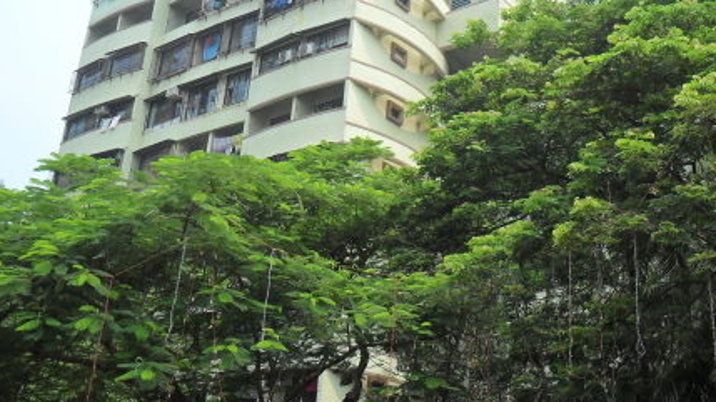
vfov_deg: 22.8
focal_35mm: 52
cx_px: 437
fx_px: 987
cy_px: 102
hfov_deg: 39.7
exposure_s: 1/500
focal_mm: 5.7
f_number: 3.7
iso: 100
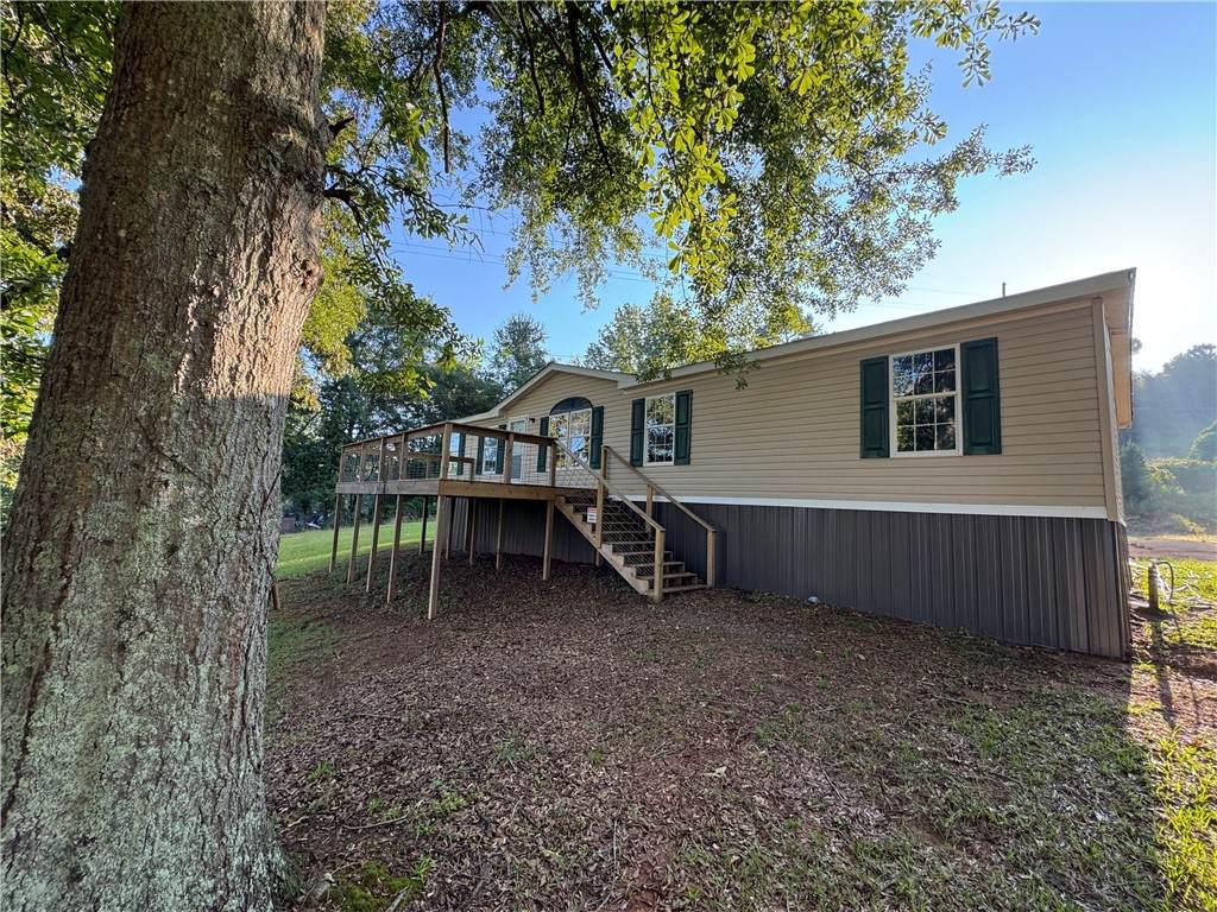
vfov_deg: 85.7
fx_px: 492
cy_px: 456
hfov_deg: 102.1
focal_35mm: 14
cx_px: 608
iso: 40
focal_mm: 2.22
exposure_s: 1/164
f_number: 2.2
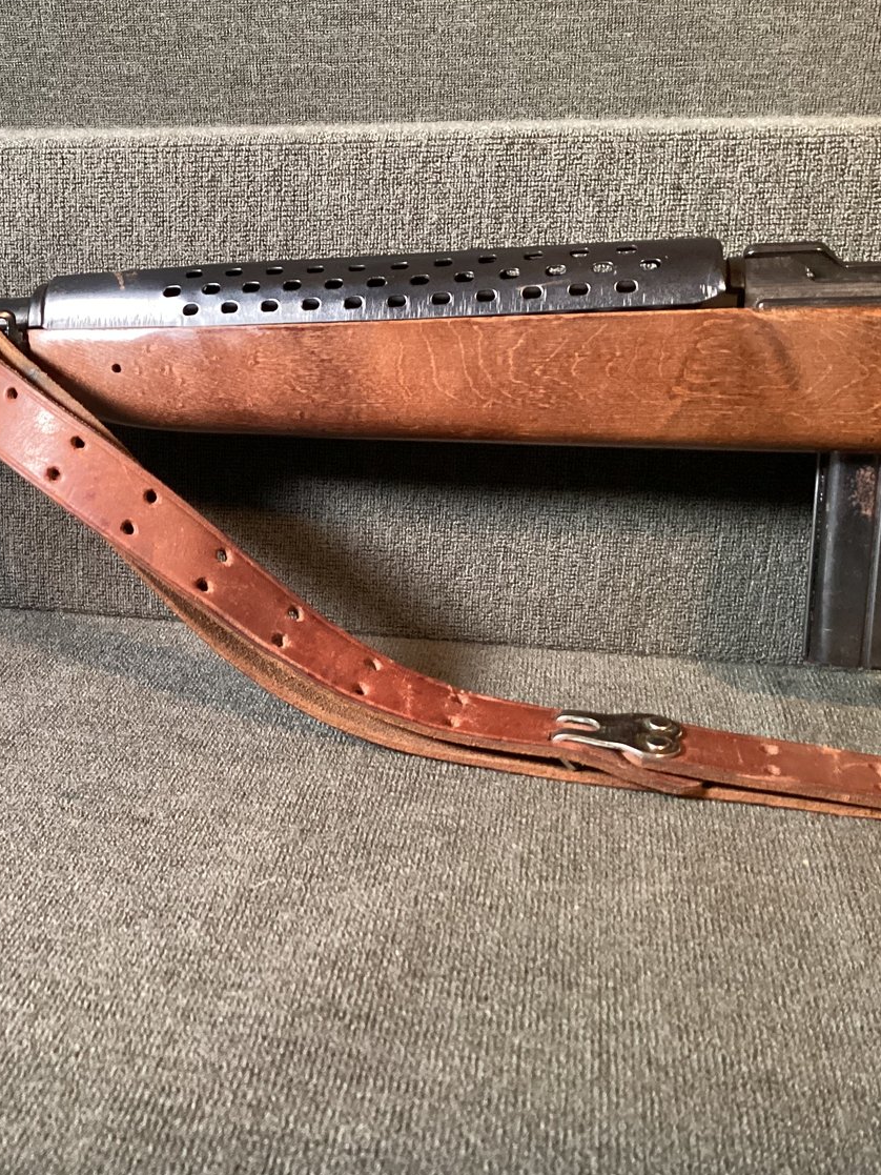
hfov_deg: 32.9
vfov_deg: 44.8
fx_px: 1425
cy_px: 583
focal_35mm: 42
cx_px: 113
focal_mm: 3.3
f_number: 2.4
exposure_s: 1/40
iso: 320
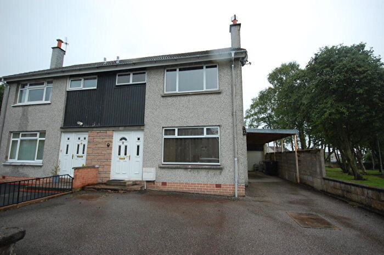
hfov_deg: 100.4
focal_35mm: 15
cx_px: 192
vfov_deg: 77.3
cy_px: 128
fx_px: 160
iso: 200
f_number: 5.6
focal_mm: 10
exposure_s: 1/125
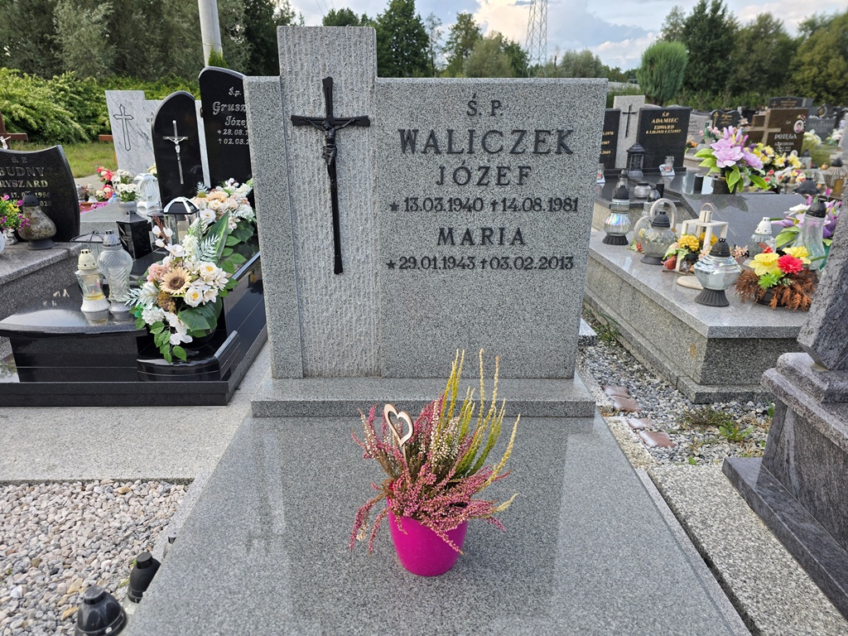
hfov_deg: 73.9
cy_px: 318
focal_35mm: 23
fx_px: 563
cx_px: 424
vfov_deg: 58.9
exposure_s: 1/180
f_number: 1.7
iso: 16
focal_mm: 6.3
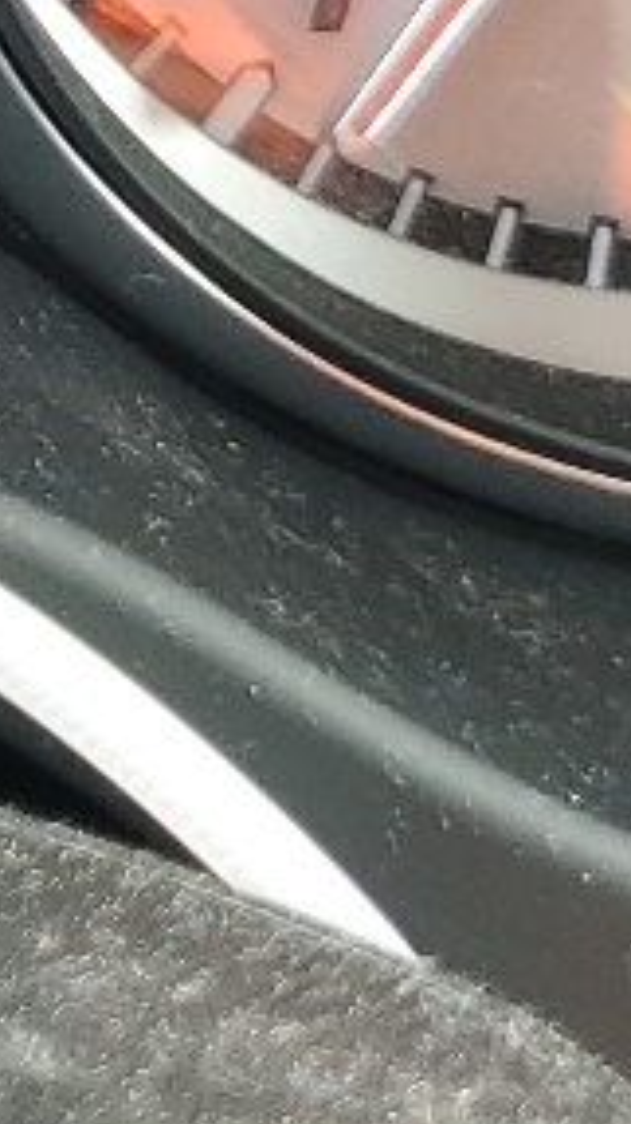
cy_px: -854
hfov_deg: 7.1
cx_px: -1031
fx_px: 4709
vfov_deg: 12.5
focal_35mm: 158
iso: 52
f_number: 1.5
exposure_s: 1/60.2
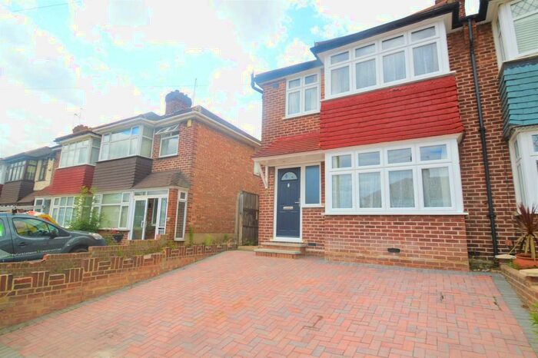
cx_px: 269
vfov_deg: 67.3
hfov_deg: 90.0
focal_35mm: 18
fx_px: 269
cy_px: 179
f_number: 8
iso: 100
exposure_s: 1/200
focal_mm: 12
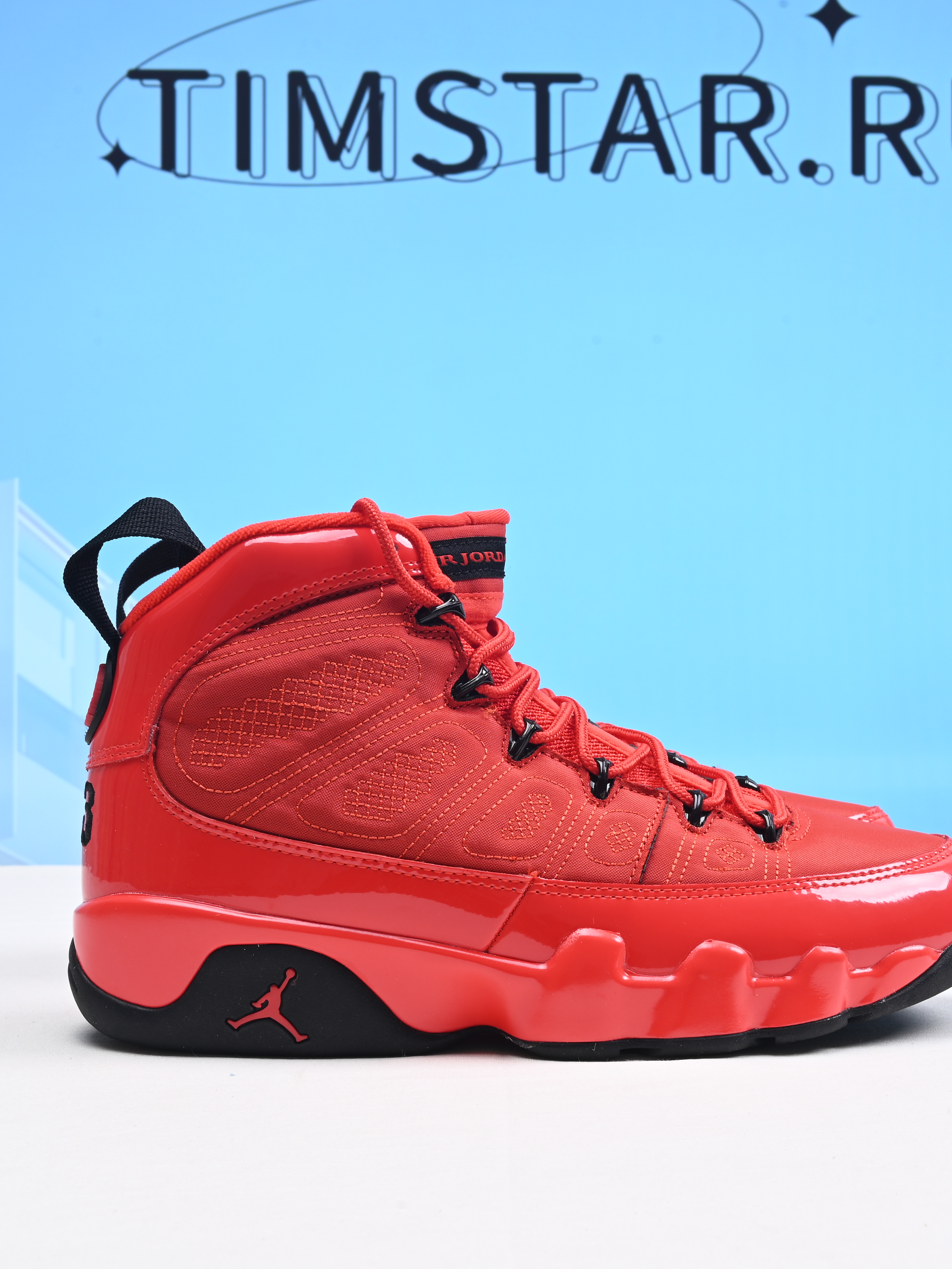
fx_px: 1980
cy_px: 639
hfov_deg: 27.0
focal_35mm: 54
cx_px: 524
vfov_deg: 35.5
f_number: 16
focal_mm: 37
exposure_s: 1/2
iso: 100
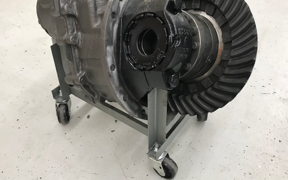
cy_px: 73
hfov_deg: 55.3
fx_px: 275
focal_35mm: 35
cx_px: 137
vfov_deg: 36.1
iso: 40
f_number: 1.8
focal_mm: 3.99
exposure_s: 1/30
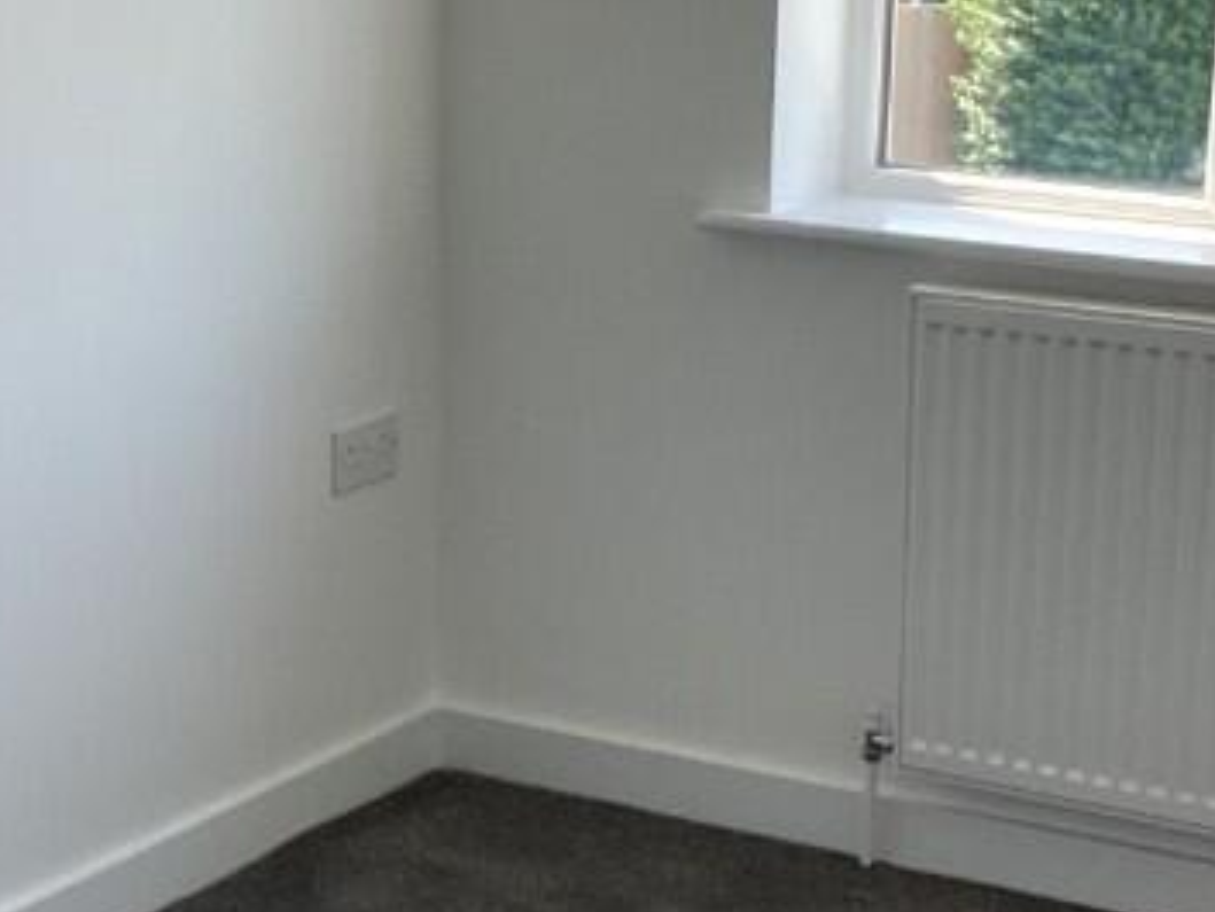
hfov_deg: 21.7
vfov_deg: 16.4
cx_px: 403
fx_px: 3160
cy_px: 489
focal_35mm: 90
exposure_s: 1/100
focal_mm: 3.3
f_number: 2.4
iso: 40
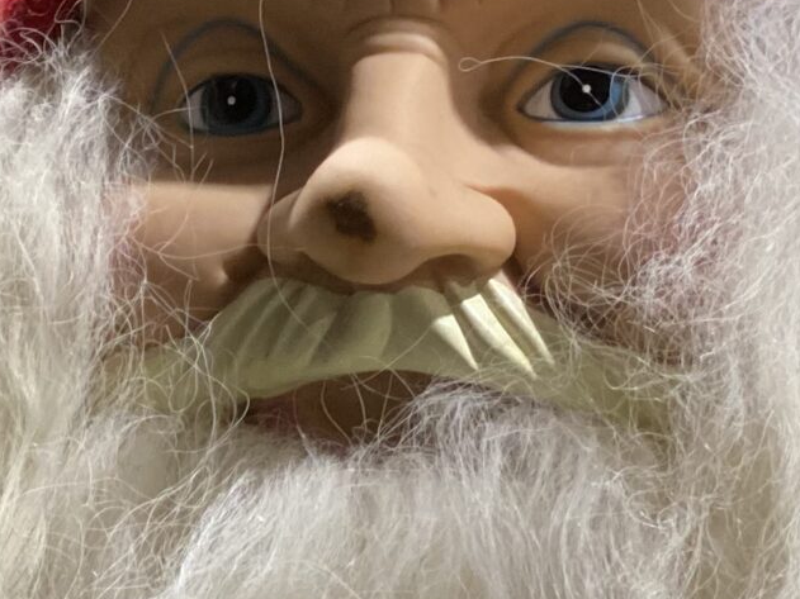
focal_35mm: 211
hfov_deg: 9.2
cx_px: -229
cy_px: 589
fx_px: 4875
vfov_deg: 7.0
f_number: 2
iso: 250
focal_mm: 6
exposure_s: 1/100
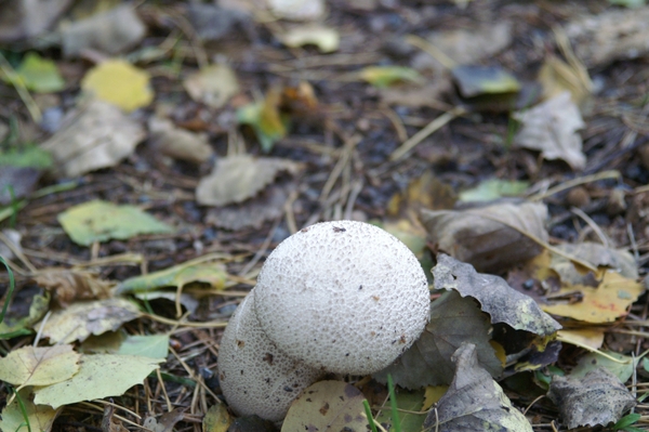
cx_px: 324
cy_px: 216
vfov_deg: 12.2
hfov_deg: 18.2
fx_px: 2026
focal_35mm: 112
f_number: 5
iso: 800
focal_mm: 75
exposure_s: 1/80
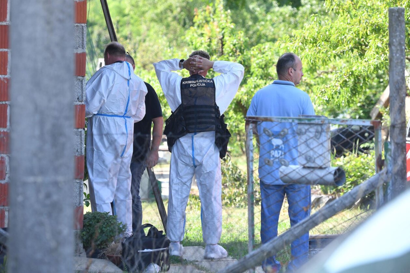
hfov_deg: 18.3
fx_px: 1275
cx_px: 205
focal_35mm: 112
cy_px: 136
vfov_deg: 12.2
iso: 200
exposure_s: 1/500
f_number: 5
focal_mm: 112
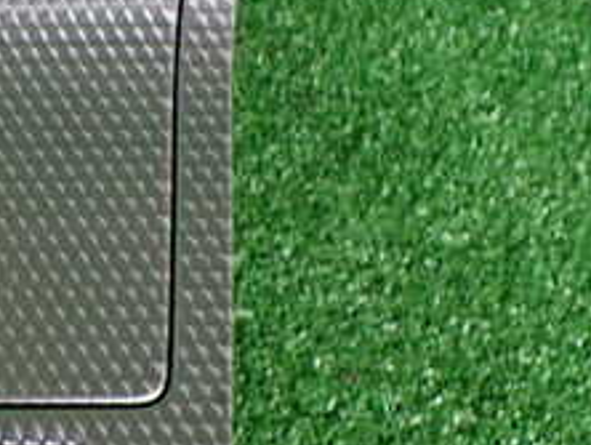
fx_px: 1384
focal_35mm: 81
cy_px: 328
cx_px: -162
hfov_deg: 21.9
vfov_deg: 18.1
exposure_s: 1/125
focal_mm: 5.4
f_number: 2.3
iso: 500
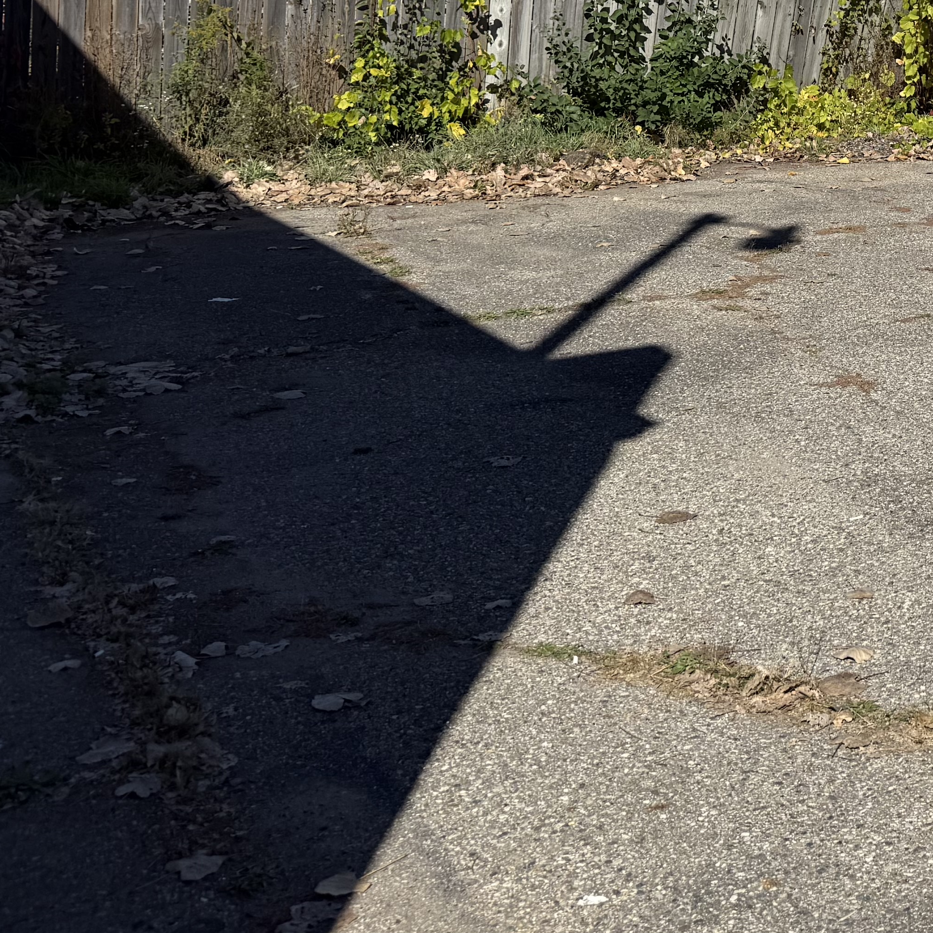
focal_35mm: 60
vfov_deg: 27.0
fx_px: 1830
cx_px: 1214
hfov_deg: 24.8
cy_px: -1
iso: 80
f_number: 1.78
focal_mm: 6.76
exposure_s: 1/6173
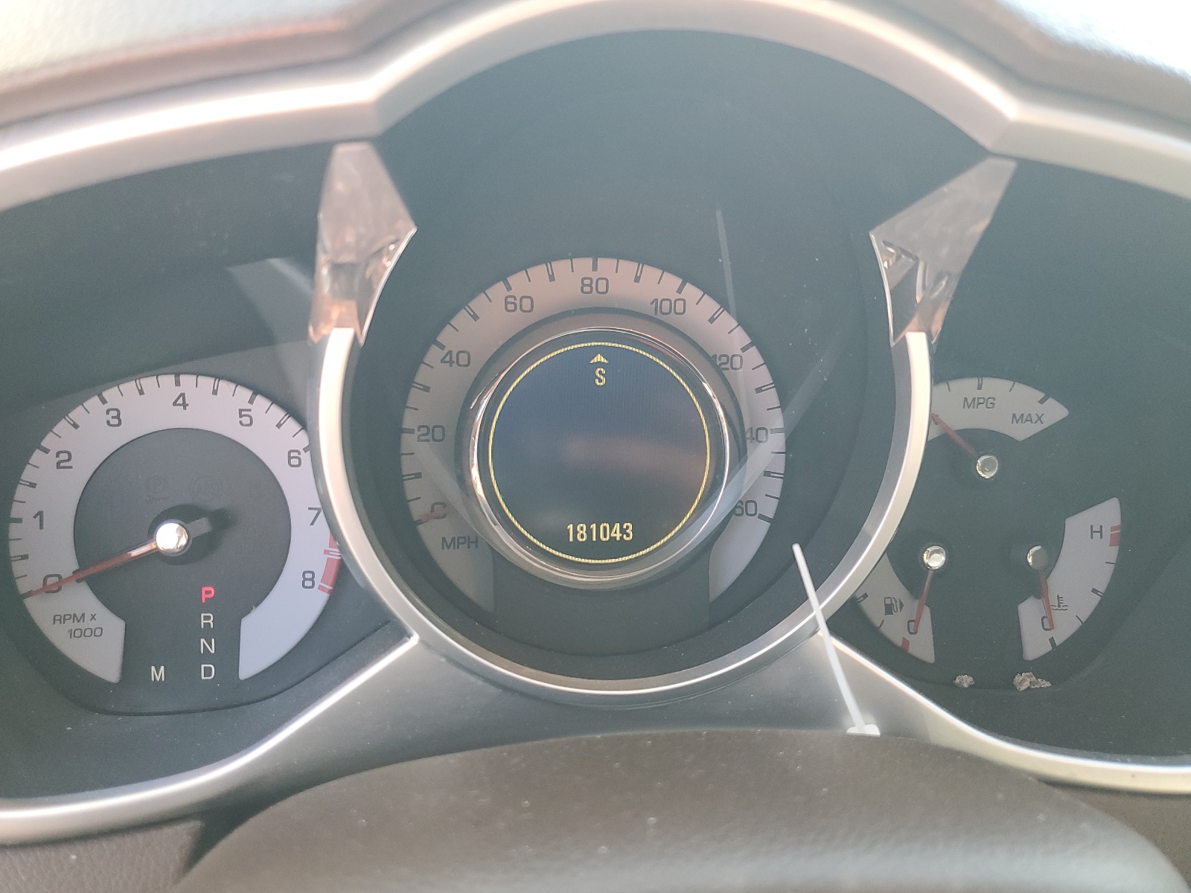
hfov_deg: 67.3
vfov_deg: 53.1
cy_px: 446
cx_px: 596
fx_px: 895
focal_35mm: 26
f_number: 1.5
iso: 89
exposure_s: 1/120
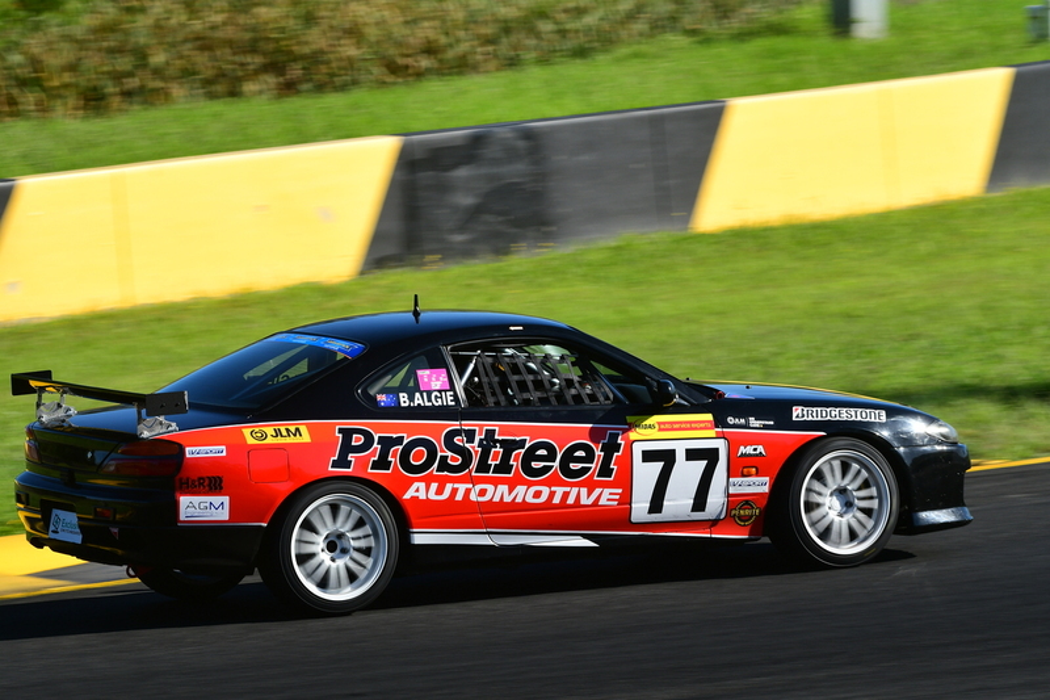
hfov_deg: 6.9
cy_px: 350
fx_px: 8748
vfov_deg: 4.6
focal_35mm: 300
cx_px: 525
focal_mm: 200
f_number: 11
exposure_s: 1/320
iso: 250
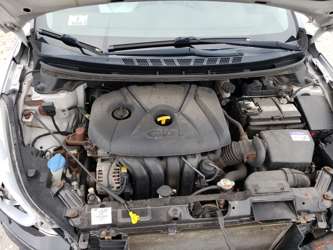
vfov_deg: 53.1
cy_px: 125
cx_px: 166
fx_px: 250
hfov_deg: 67.3
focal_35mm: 26
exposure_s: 1/286
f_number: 1.5
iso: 50
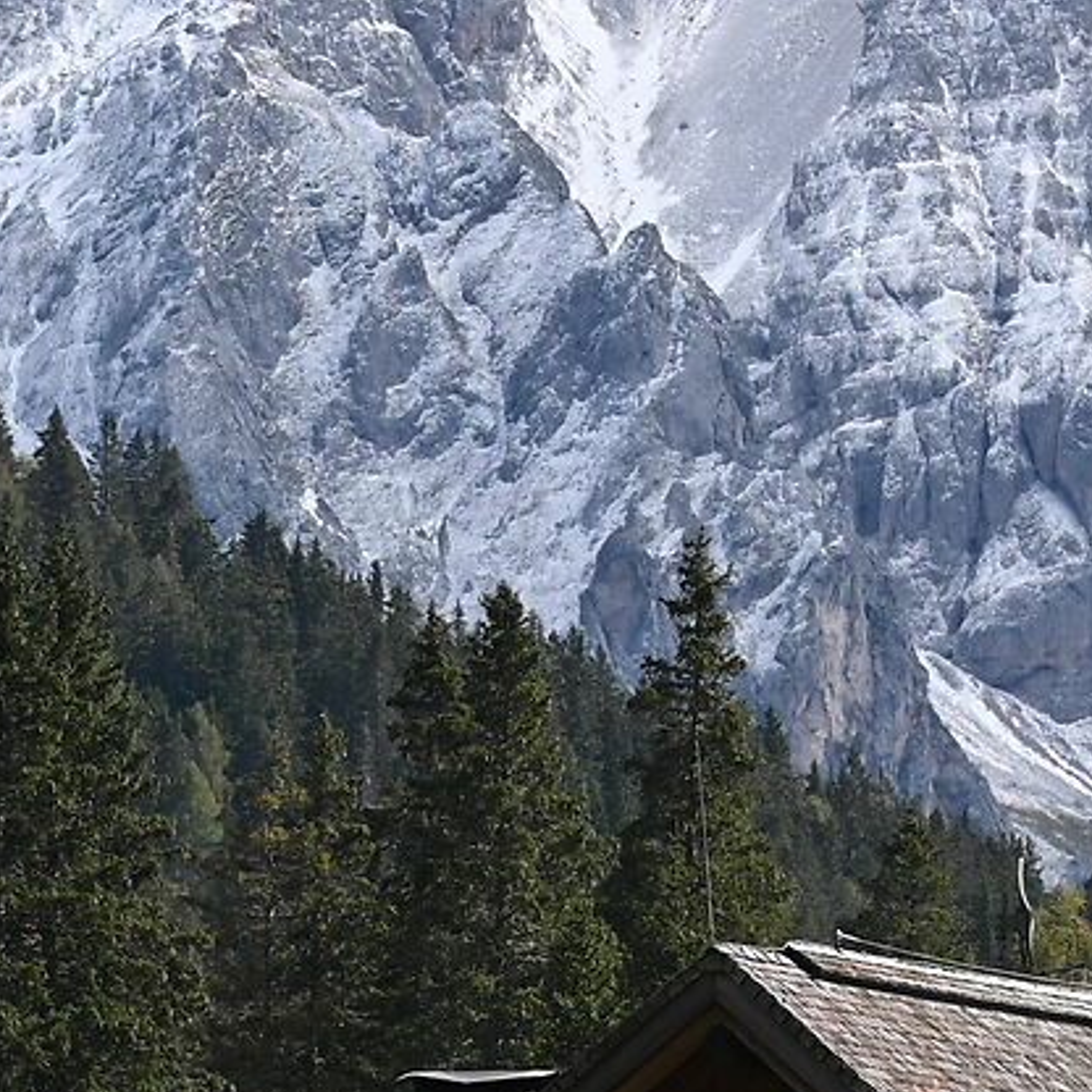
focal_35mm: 515
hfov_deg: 3.4
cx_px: 685
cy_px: 1257
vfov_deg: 3.4
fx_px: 18381
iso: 100
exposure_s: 1/320
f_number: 7.1
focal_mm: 70
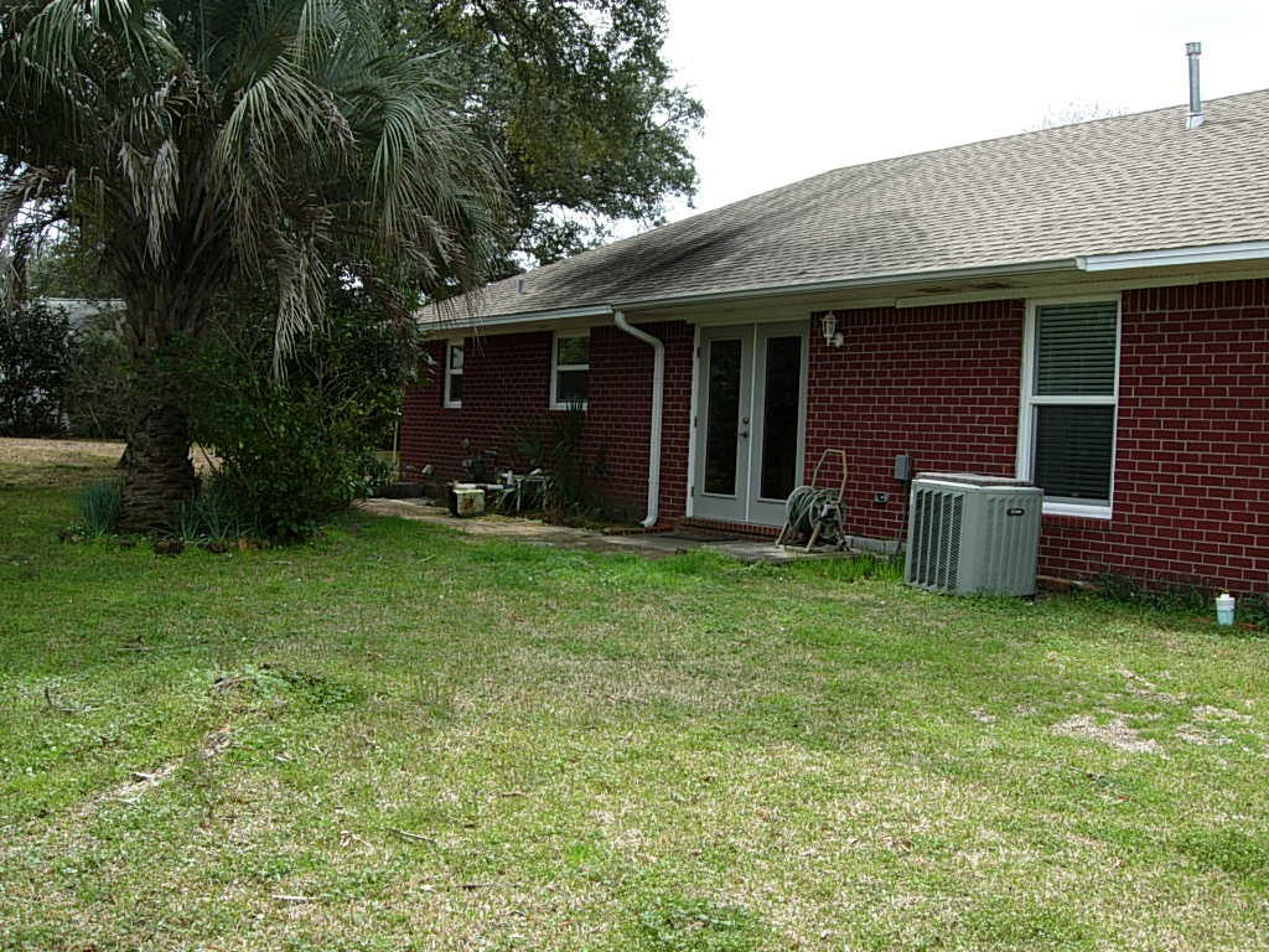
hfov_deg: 51.4
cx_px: 634
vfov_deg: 39.7
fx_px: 1320
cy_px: 476
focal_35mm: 36
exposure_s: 1/222
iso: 50
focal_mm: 7.5
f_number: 5.4
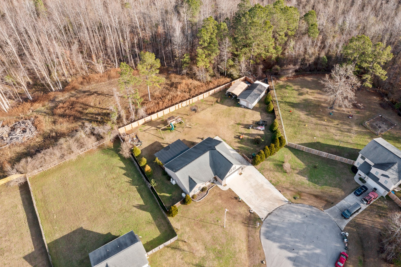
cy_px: 134
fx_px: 312
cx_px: 200
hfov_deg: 65.5
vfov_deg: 46.4
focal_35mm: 28
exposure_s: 1/160
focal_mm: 10.26
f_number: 9
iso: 100
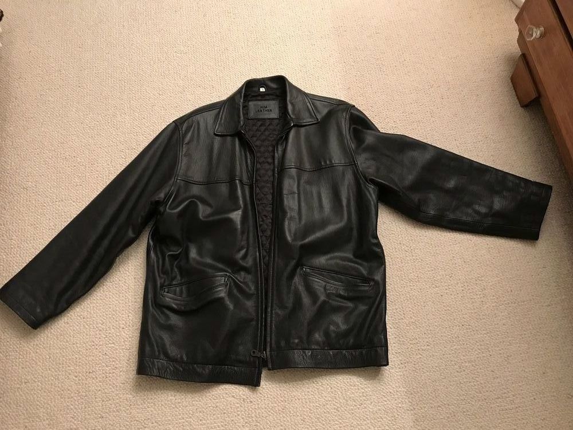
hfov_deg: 63.4
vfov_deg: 49.7
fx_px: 463
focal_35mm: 28
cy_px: 215
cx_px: 286
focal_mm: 3.99
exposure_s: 1/14
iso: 100
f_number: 1.8
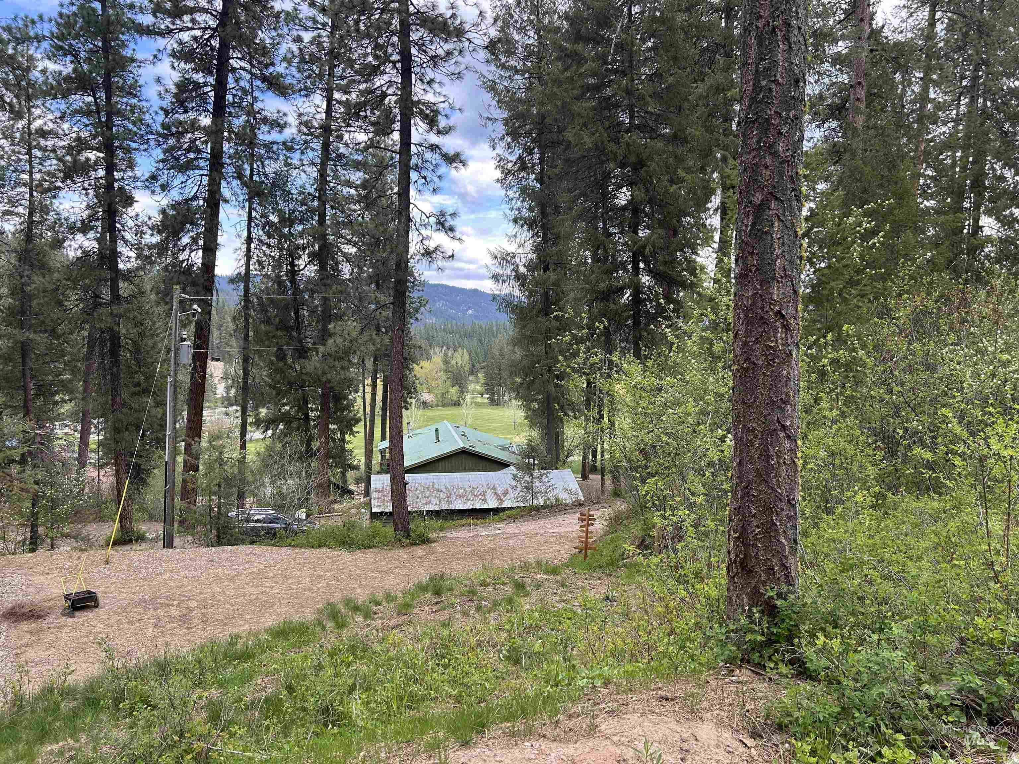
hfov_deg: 67.3
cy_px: 382
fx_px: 765
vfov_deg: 53.1
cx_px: 510
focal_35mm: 26
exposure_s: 1/650
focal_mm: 5.7
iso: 50
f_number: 1.5
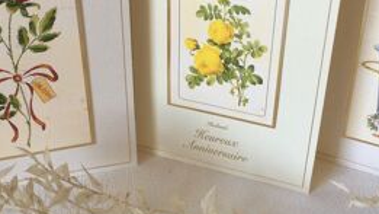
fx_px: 583
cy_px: 98
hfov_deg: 36.0
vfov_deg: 20.7
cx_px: 196
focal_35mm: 58
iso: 40
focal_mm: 4.15
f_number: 2.2
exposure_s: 1/100
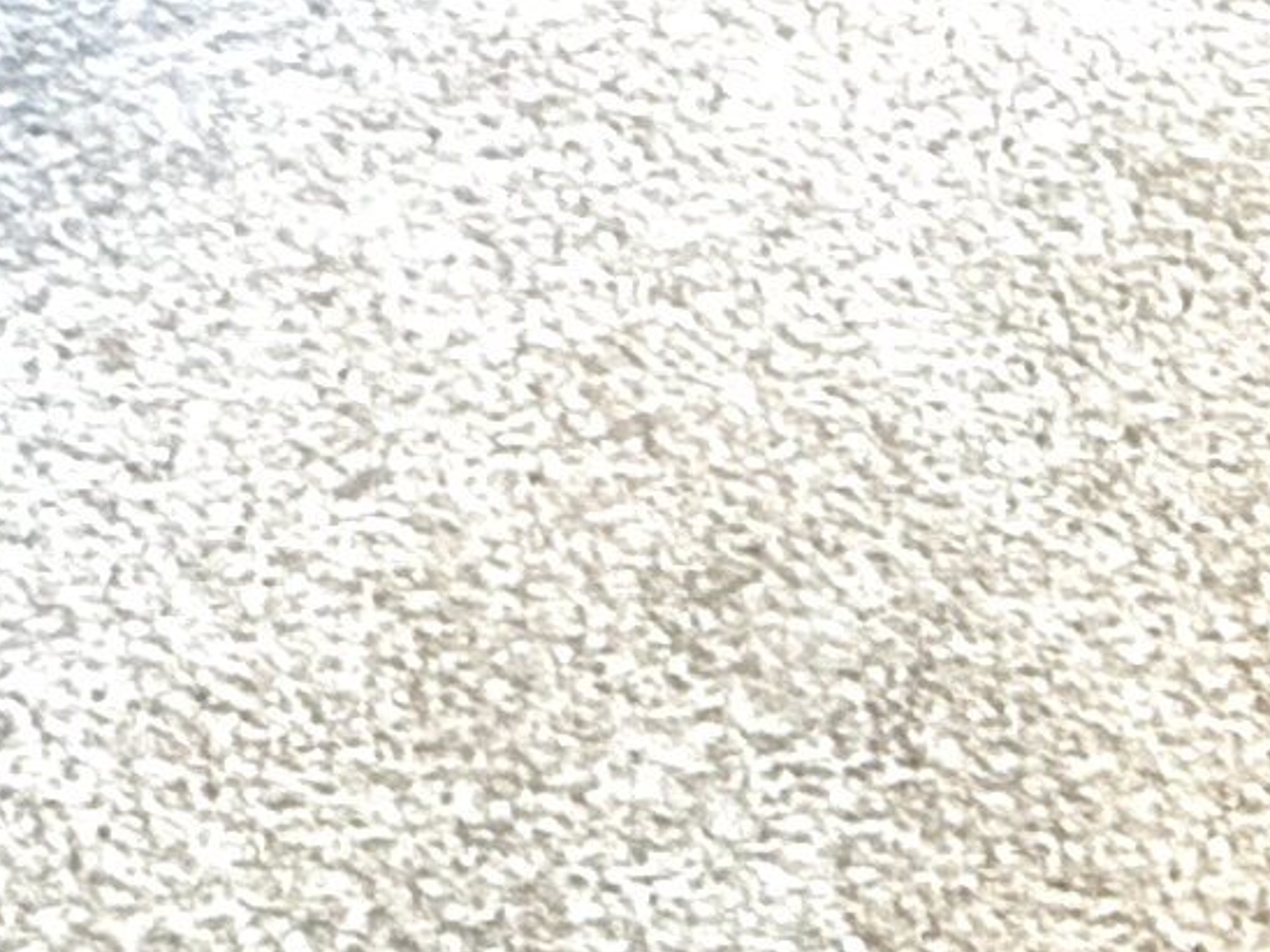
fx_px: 3779
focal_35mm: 103
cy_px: -1580
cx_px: 3231
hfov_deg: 13.1
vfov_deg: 11.1
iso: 1000
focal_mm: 2.22
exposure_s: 1/60
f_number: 2.2
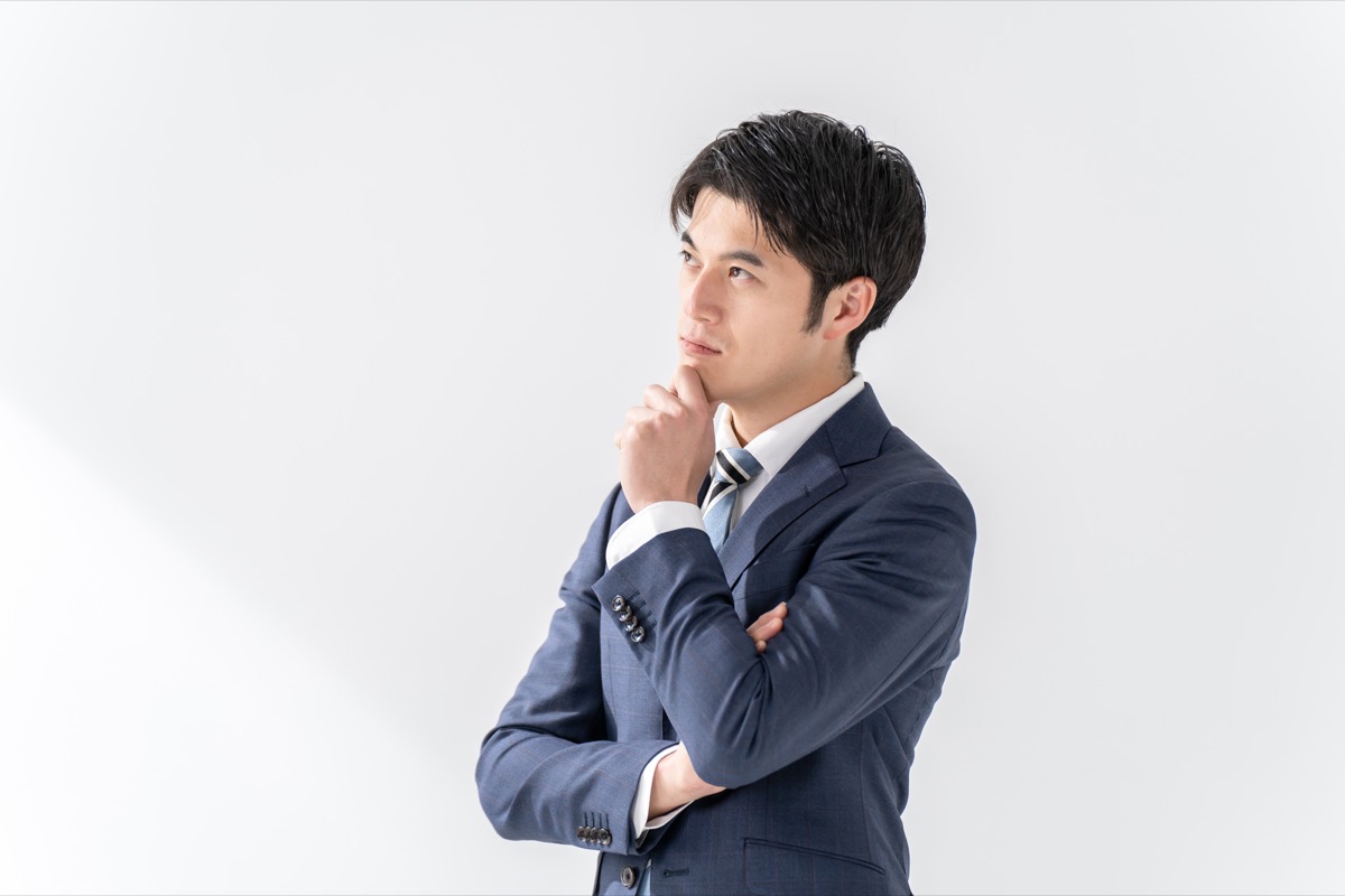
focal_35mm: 124
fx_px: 4632
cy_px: 448
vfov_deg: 11.1
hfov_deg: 16.5
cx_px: 672
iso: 200
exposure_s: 1/160
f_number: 3.2
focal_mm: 124
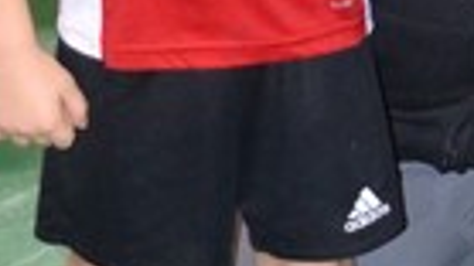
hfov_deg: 9.3
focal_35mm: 231
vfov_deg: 4.9
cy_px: -587
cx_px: 479
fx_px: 2902
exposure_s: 1/60
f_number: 3.8
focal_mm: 20
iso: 1800
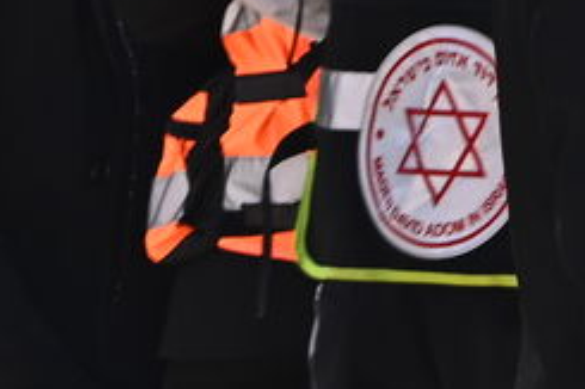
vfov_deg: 2.3
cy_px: -587
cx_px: 1590
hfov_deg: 3.4
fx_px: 9727
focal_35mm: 599
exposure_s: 1/125
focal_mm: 105
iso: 320
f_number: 14
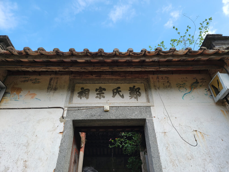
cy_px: 86
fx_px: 159
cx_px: 114
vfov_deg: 56.8
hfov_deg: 71.6
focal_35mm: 24
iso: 16
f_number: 1.8
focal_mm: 6.7
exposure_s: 1/246
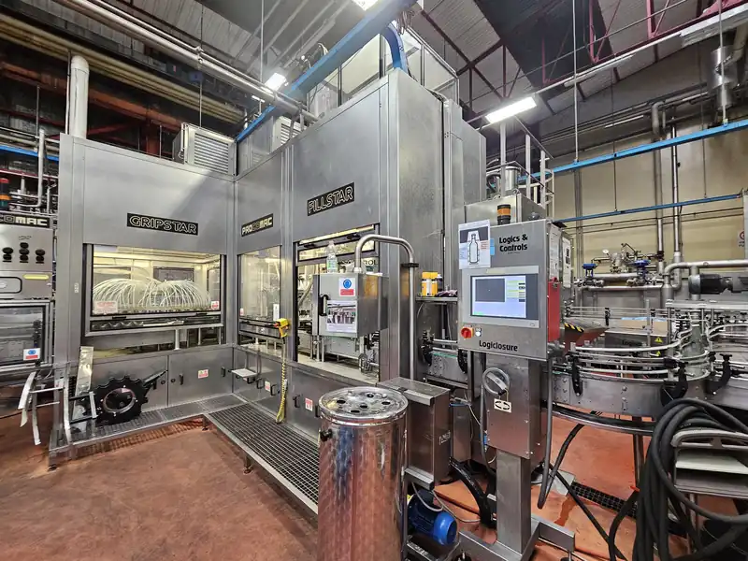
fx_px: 281
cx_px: 374
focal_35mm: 13
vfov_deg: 89.9
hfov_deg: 106.2
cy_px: 280
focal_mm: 2.2
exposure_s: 1/50
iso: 320
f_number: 2.2
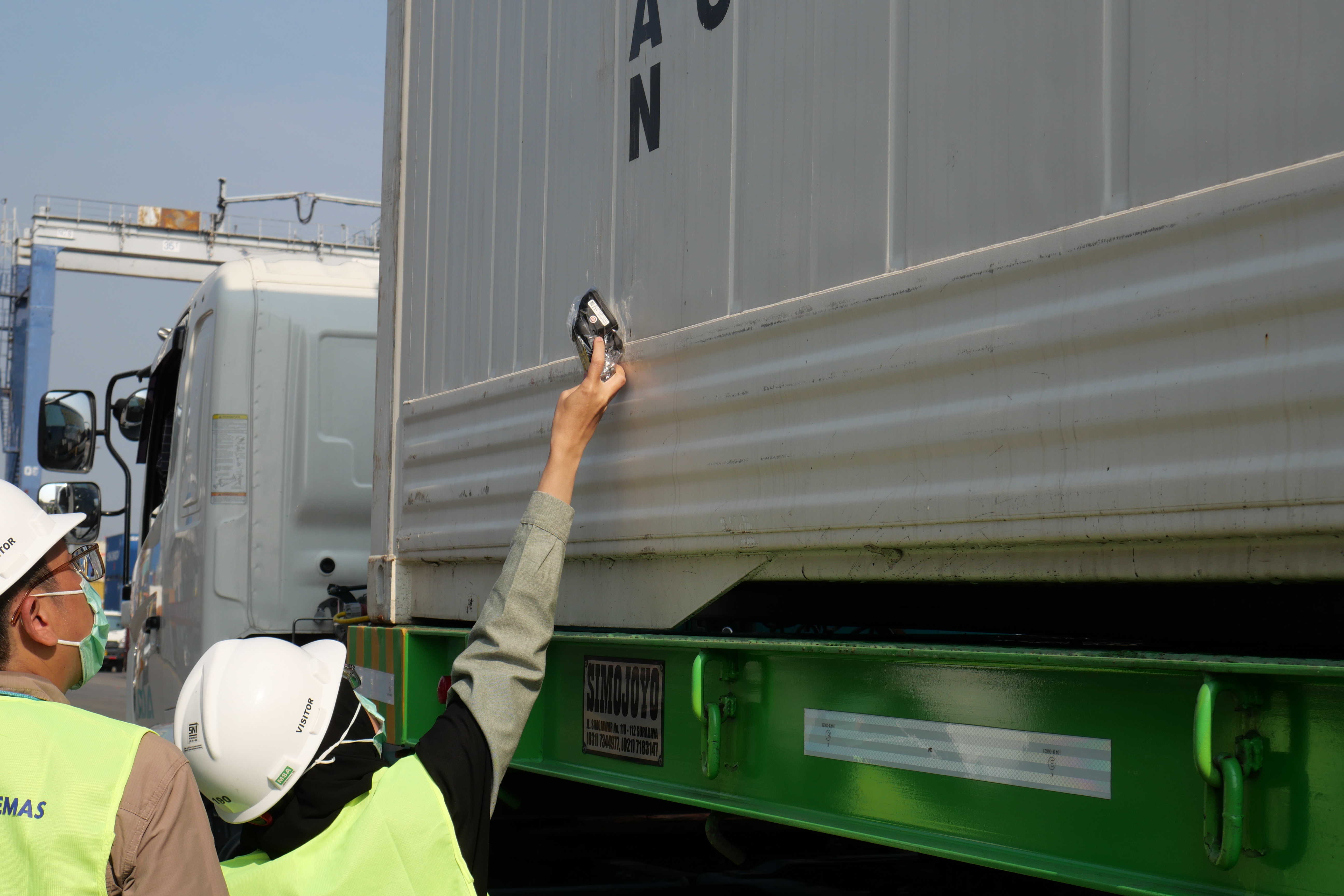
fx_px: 2240
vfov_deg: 22.6
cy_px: 448
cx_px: 672
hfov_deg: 33.4
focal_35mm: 60
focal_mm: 29
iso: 200
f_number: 8
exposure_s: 1/640
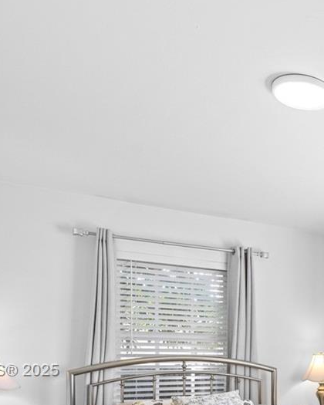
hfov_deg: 29.5
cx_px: 429
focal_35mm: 40
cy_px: 371
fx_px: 479
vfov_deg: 41.8
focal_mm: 14
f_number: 8
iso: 500
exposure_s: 1/50
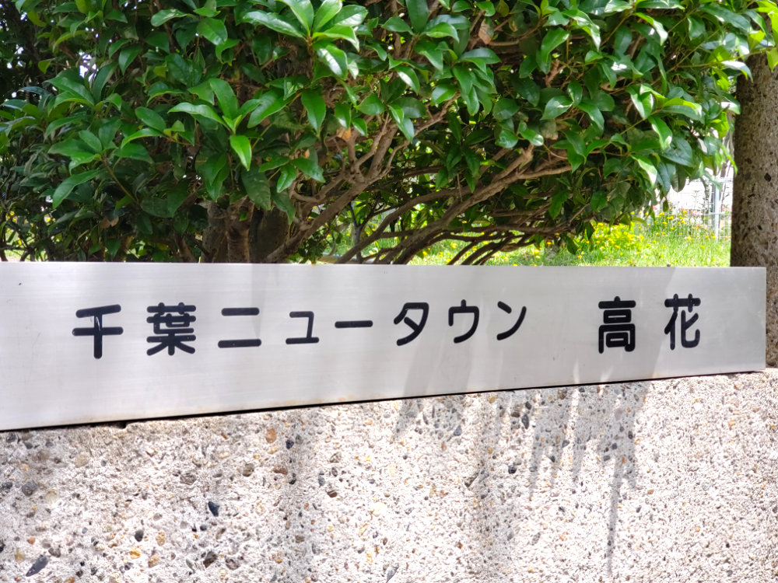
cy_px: 292
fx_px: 1169
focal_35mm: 52
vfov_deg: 28.0
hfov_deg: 36.8
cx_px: 389
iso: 32
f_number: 2.4
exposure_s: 1/210
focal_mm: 6
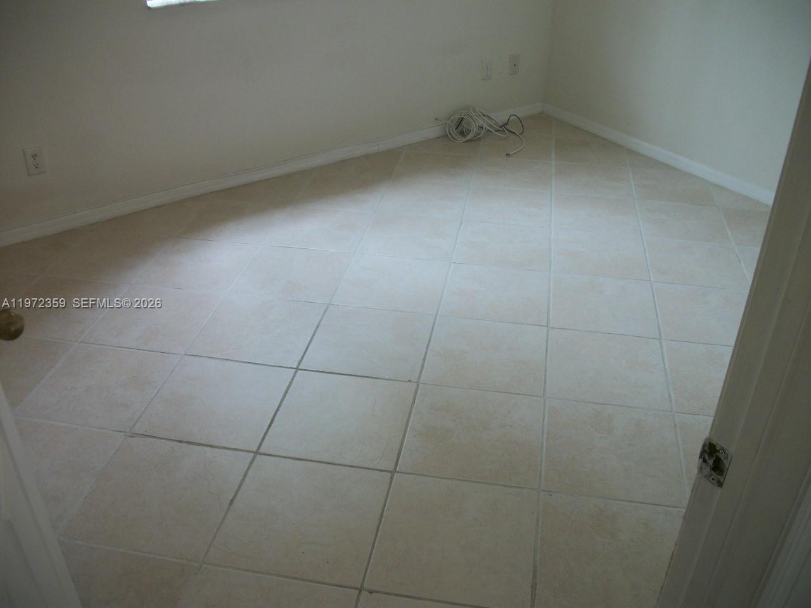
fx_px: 750
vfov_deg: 44.2
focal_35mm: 32
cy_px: 304
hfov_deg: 56.8
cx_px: 406
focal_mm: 5.7
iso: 80
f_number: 2.9
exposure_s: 1/50
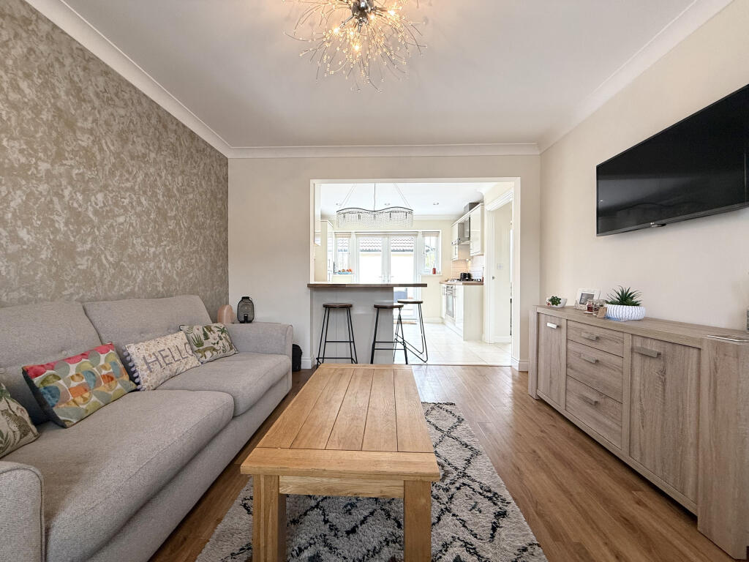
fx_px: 303
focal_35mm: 14
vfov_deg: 85.7
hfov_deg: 102.1
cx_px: 374
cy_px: 281
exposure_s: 1/100
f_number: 2.2
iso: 100
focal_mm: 2.22
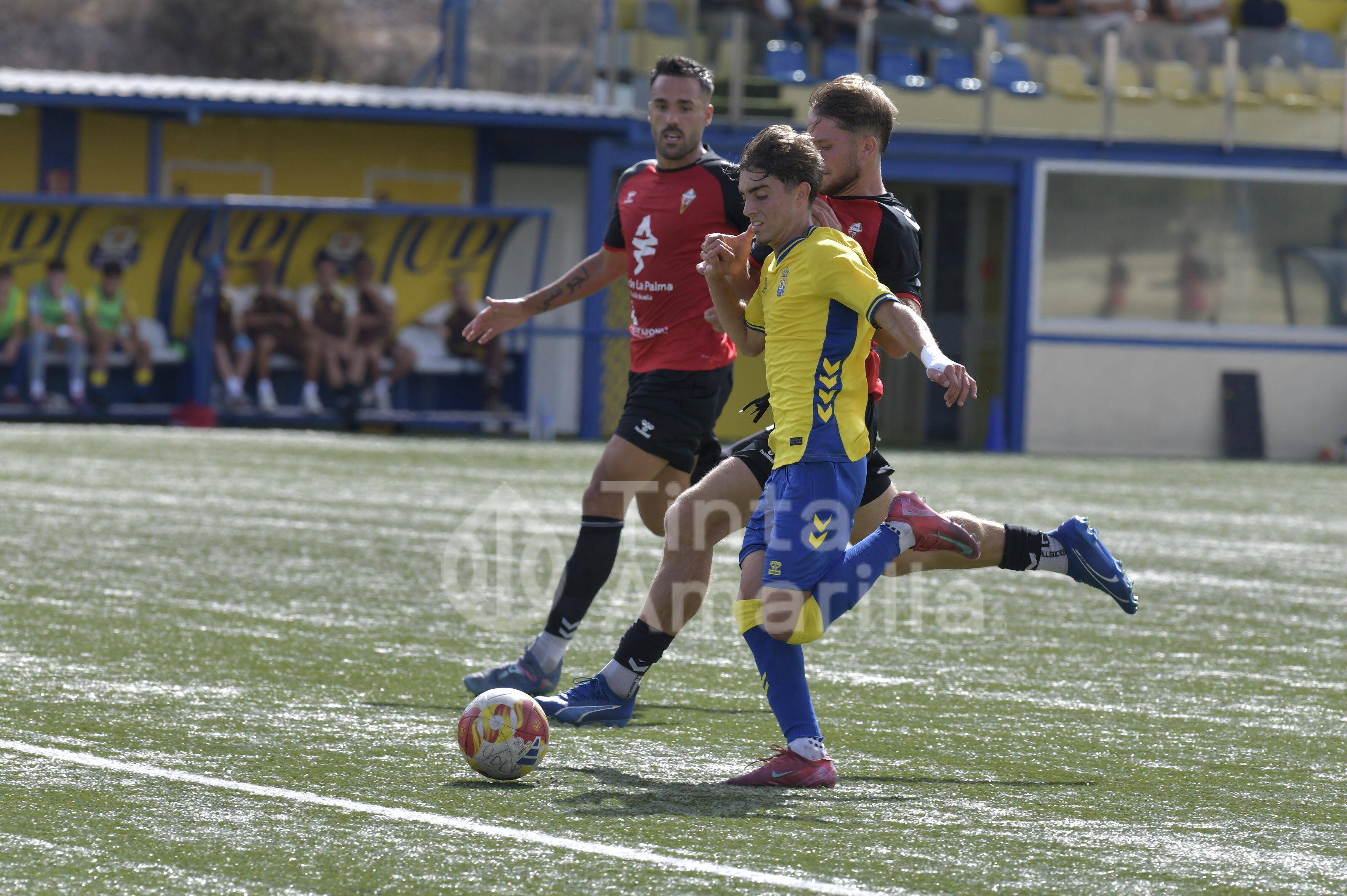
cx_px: 674
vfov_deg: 6.9
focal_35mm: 200
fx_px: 7477
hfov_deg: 10.3
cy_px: 448
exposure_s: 1/1667
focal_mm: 200
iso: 200
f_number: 5
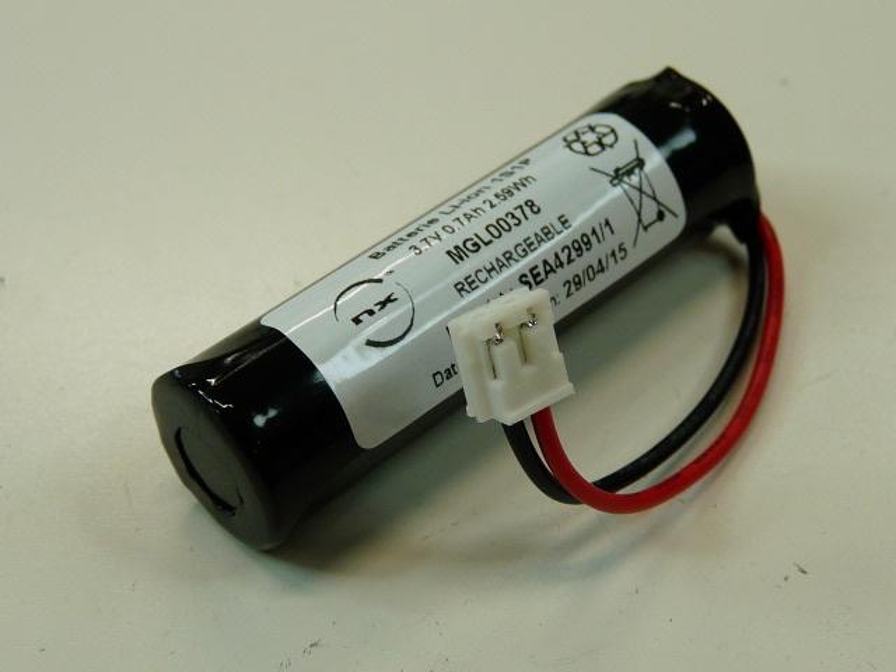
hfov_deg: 34.3
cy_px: 336
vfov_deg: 26.1
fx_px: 1450
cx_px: 448
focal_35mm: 56
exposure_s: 1/60
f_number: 3
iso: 100
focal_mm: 5.6
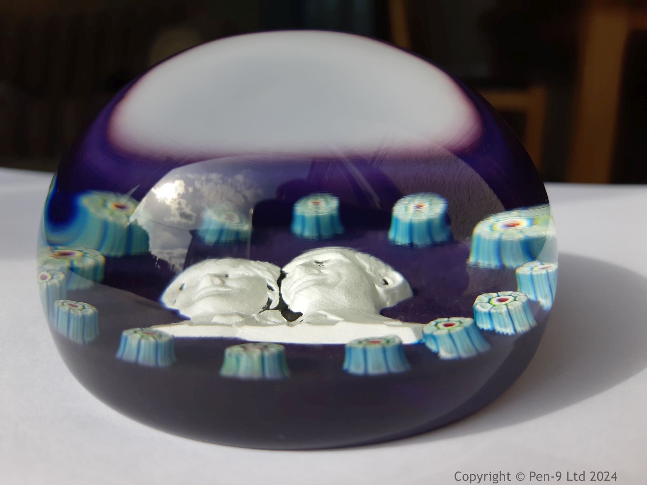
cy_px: 242
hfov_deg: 67.3
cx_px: 324
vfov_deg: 53.1
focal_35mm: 26
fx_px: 486
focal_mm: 3.93
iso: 40
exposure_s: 1/1004
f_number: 1.7
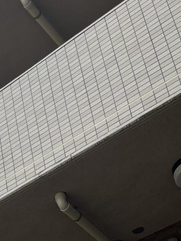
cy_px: 339
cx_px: -145
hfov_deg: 13.9
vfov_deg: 18.7
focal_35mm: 95
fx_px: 662
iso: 50
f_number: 1.6
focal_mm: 5.96
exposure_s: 1/3106
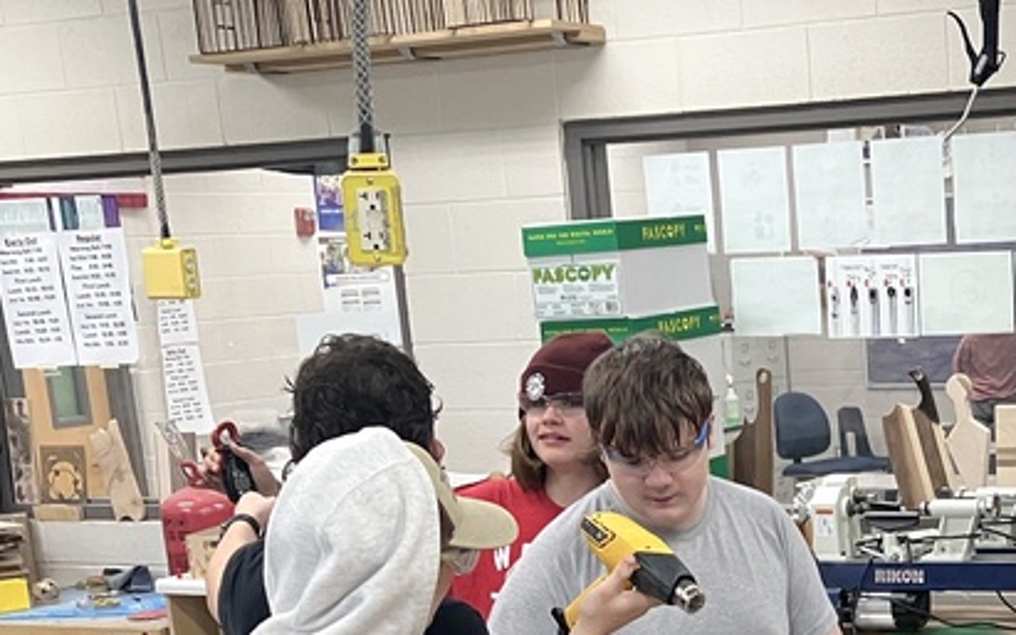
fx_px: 2049
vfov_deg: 16.7
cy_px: 808
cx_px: 920
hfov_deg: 26.9
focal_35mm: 74
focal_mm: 3.99
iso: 80
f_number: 1.8
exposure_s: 1/60
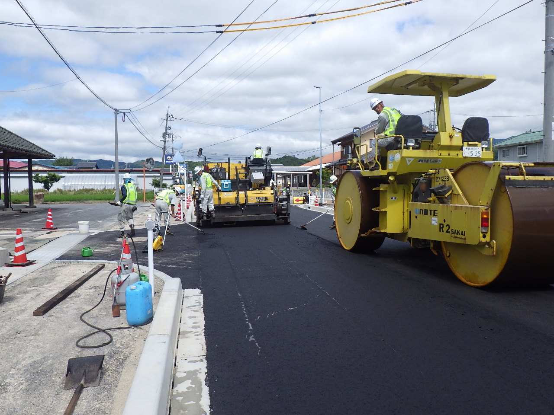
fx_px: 448
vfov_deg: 49.7
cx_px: 277
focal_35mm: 28
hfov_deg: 63.4
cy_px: 208
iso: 125
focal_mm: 5
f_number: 4.2
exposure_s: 1/800
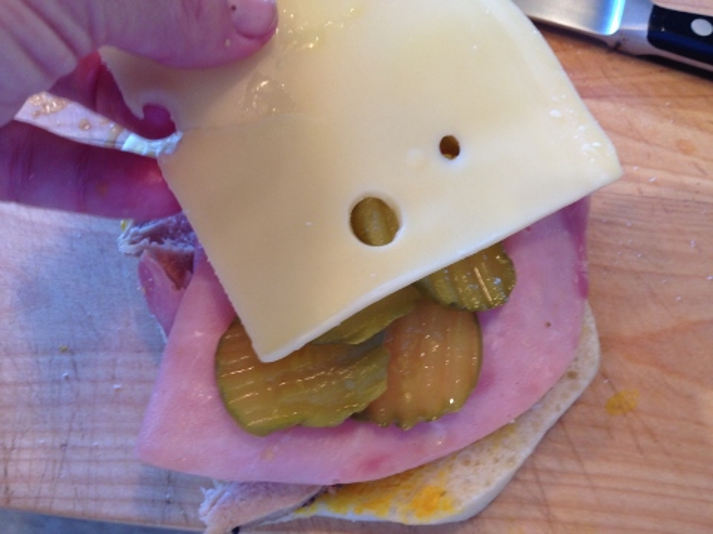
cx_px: 356
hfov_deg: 55.4
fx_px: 680
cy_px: 267
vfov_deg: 42.9
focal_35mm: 33
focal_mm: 4.12
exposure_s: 1/20
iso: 64
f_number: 2.4
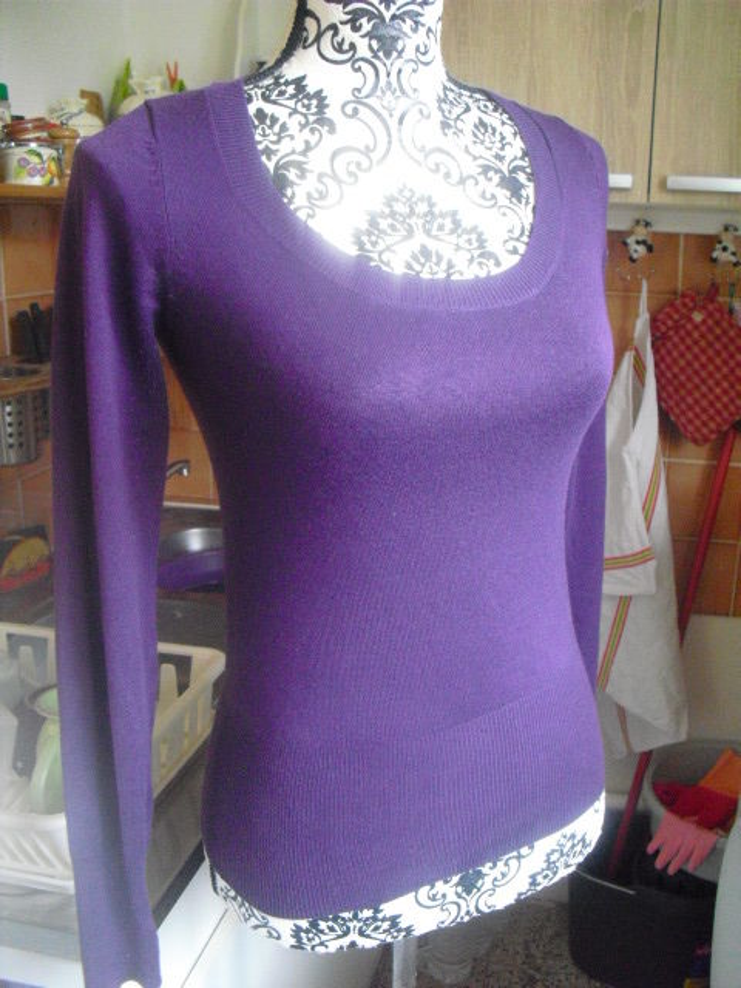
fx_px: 1028
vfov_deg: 51.4
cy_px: 494
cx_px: 370
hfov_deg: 39.7
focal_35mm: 36
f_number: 3.1
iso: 800
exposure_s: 1/60
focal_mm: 6.3
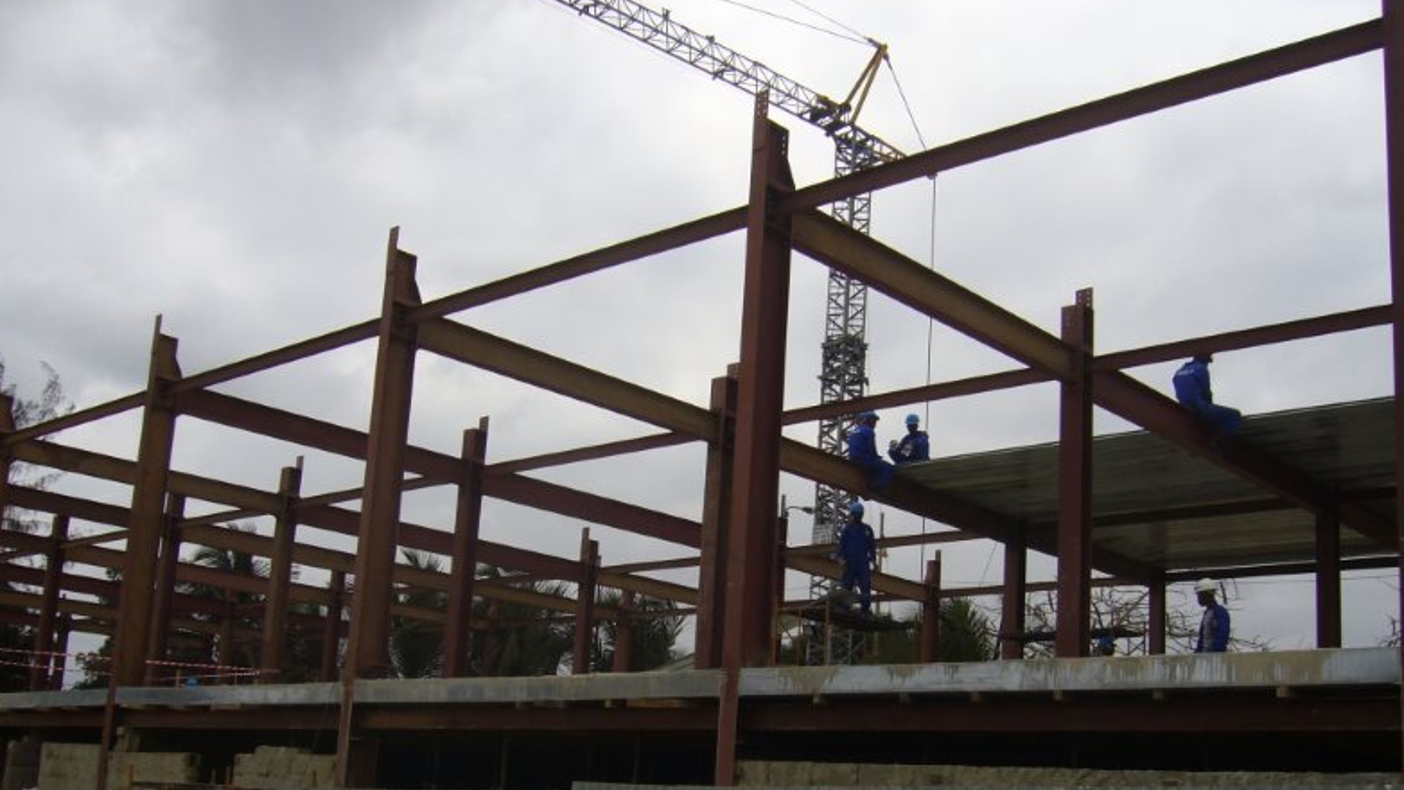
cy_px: 515
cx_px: 706
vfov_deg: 30.3
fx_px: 1452
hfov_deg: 51.6
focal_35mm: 39
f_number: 5.6
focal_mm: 5.8
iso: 80
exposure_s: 1/640
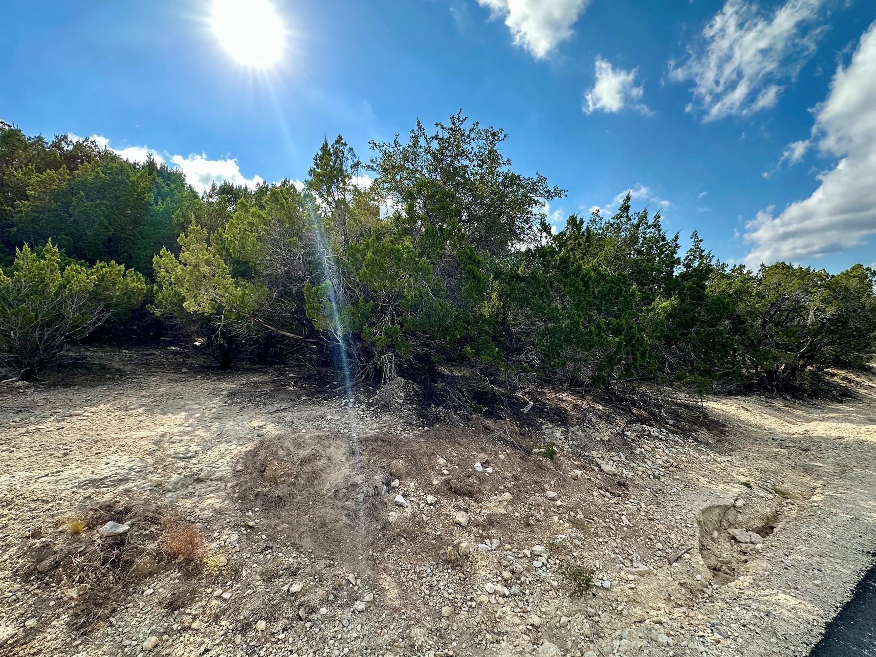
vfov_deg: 78.1
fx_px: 405
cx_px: 448
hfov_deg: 94.5
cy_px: 317
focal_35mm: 16
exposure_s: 1/903
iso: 40
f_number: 2.2
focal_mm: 2.22
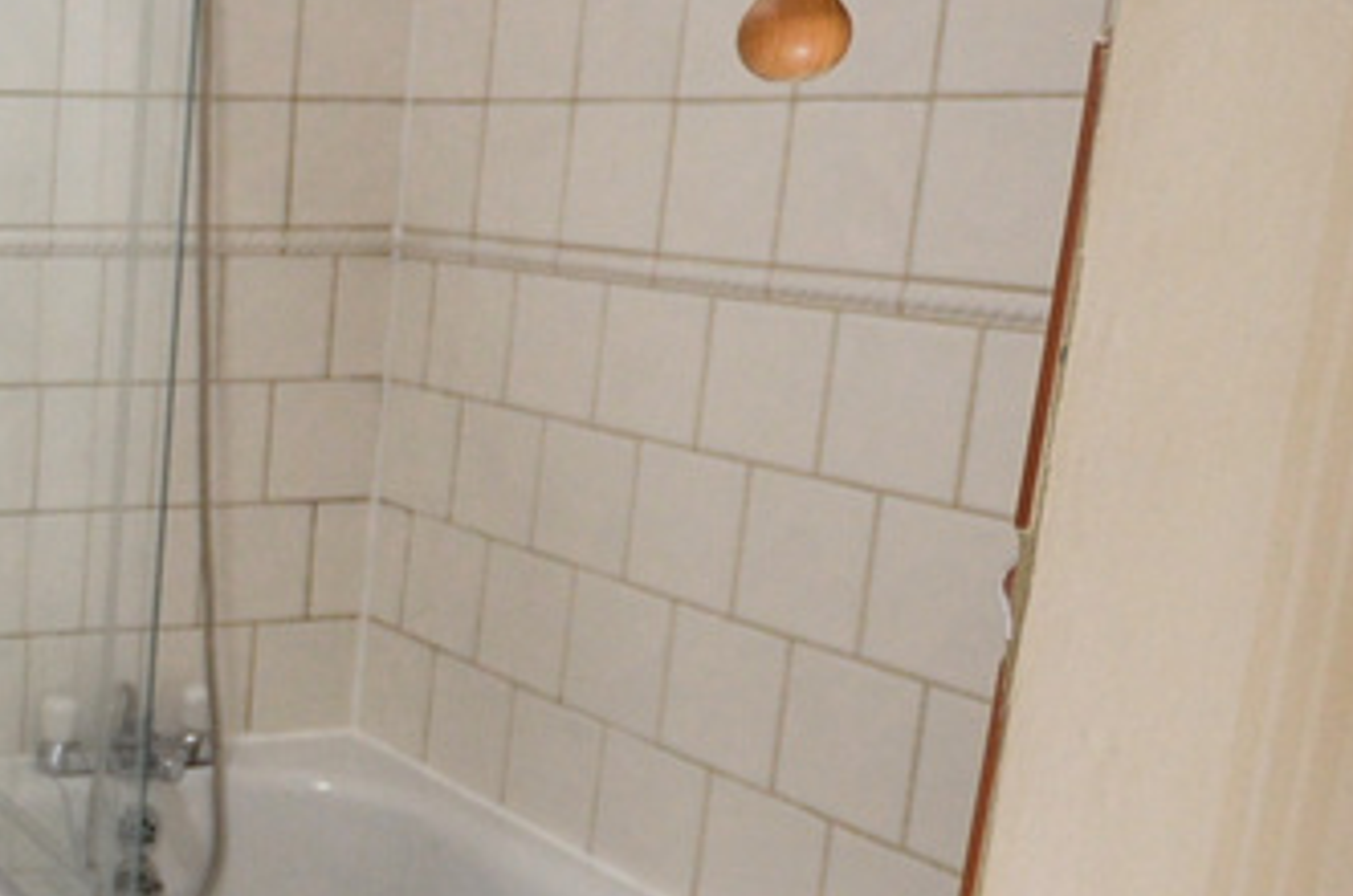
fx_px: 1838
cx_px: -377
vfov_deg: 27.3
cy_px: 542
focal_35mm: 49
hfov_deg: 31.7
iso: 500
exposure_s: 1/60
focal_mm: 10
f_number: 3.5
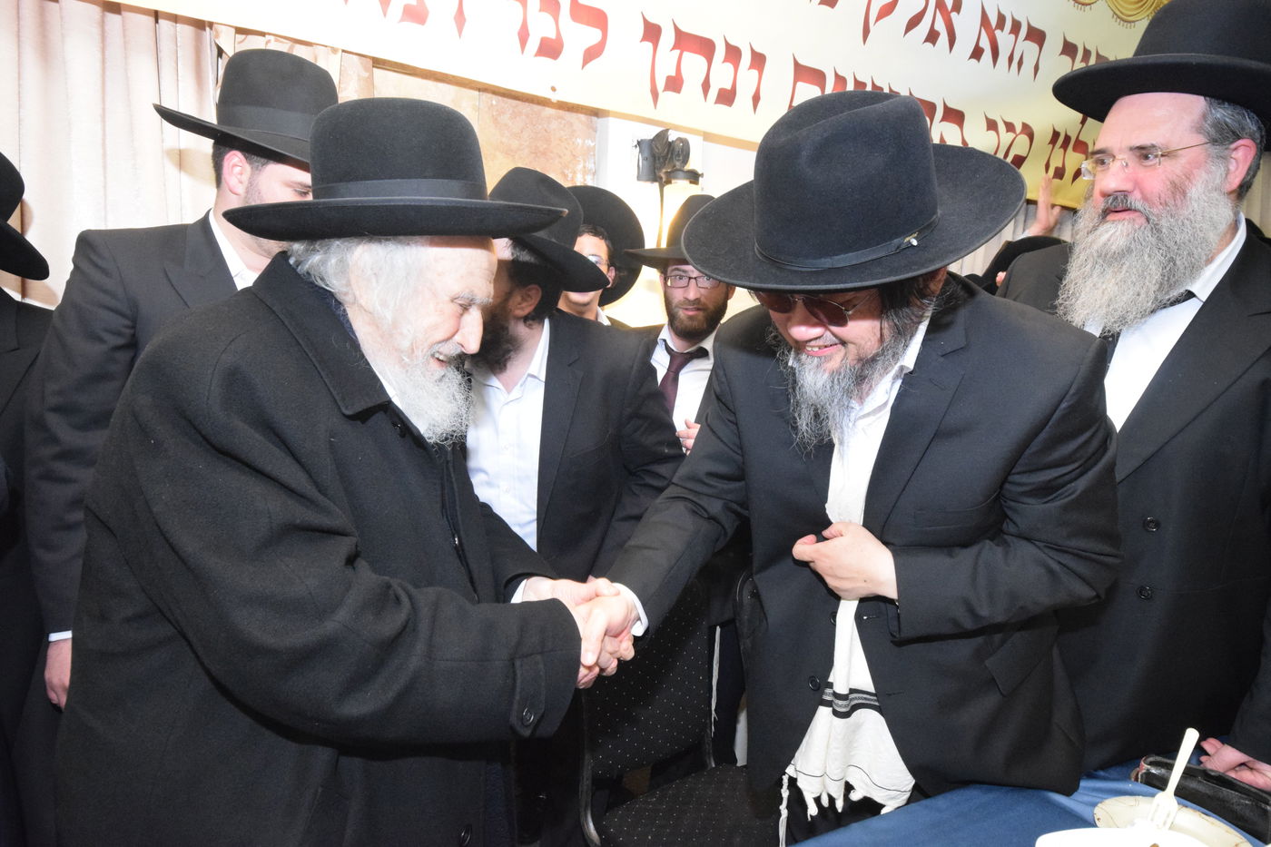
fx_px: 741
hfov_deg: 81.2
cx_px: 636
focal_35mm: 21
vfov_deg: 59.5
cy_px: 424
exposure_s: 1/100
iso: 5000
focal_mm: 14
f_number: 11
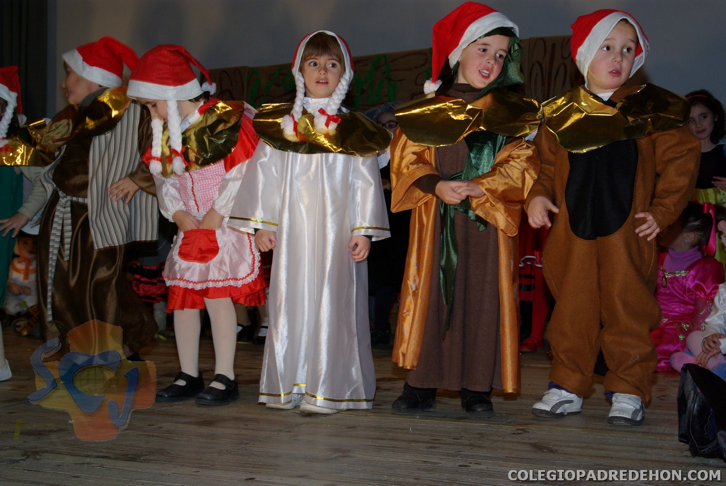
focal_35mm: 46
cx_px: 363
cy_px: 243
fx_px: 939
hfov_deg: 42.3
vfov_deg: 29.0
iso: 400
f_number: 6.7
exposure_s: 1/45
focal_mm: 31
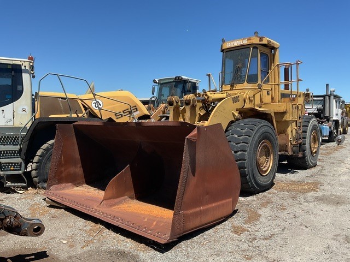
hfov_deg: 61.7
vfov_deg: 48.2
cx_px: 175
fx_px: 293
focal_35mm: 29
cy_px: 131
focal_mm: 3
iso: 16
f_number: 1.8
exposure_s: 1/1577
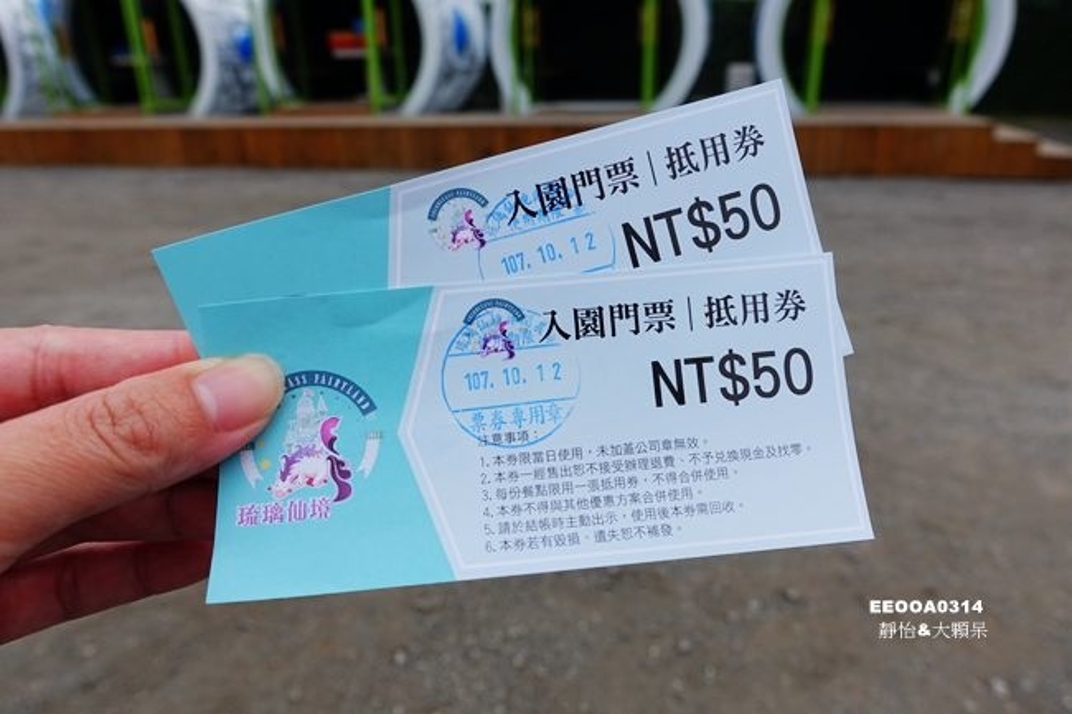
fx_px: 714
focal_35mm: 24
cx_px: 536
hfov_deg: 73.8
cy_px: 357
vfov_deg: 53.1
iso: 125
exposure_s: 1/500
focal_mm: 8.8
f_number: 4
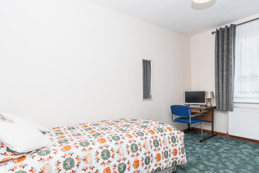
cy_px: 99
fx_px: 144
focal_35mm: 20
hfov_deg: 83.9
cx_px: 135
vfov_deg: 61.6
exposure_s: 1/60
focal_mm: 16
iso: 250
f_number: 9
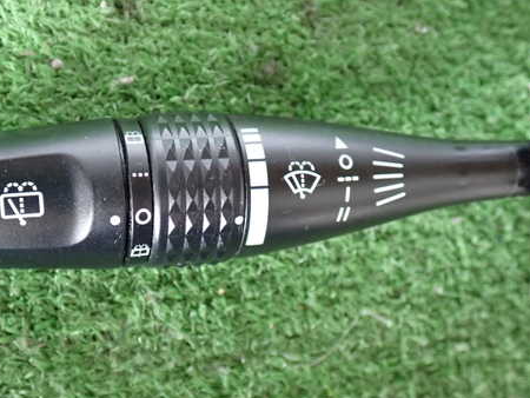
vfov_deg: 30.3
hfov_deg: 39.2
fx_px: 735
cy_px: 198
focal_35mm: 48
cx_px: 184
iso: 640
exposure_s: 1/40
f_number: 2.5
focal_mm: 6.37
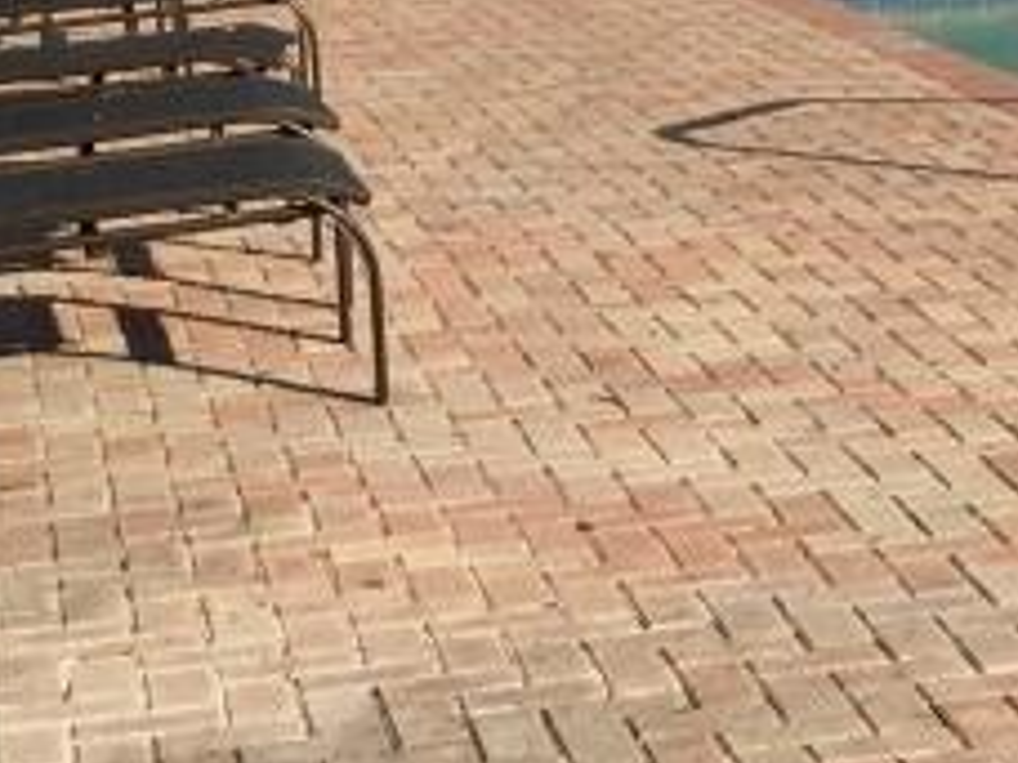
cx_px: 1380
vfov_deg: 11.0
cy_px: -361
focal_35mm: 130
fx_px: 3823
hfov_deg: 14.4
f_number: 2.2
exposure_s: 1/1672
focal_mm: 4.15
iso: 25
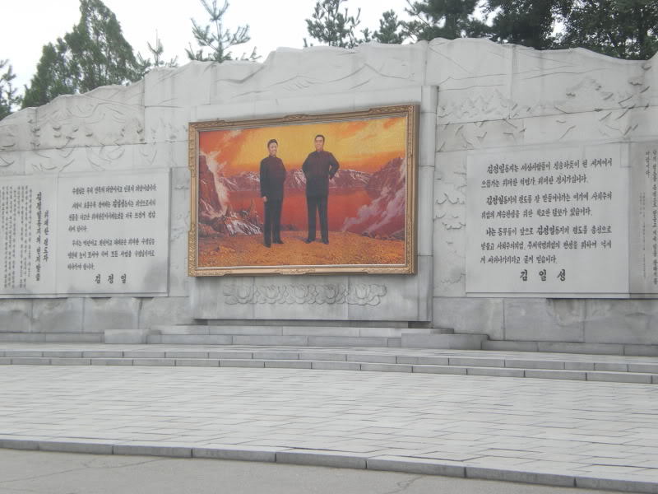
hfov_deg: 23.8
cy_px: 247
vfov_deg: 18.0
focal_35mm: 82
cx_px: 329
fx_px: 1559
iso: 50
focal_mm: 14.3
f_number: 5.1
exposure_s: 1/125
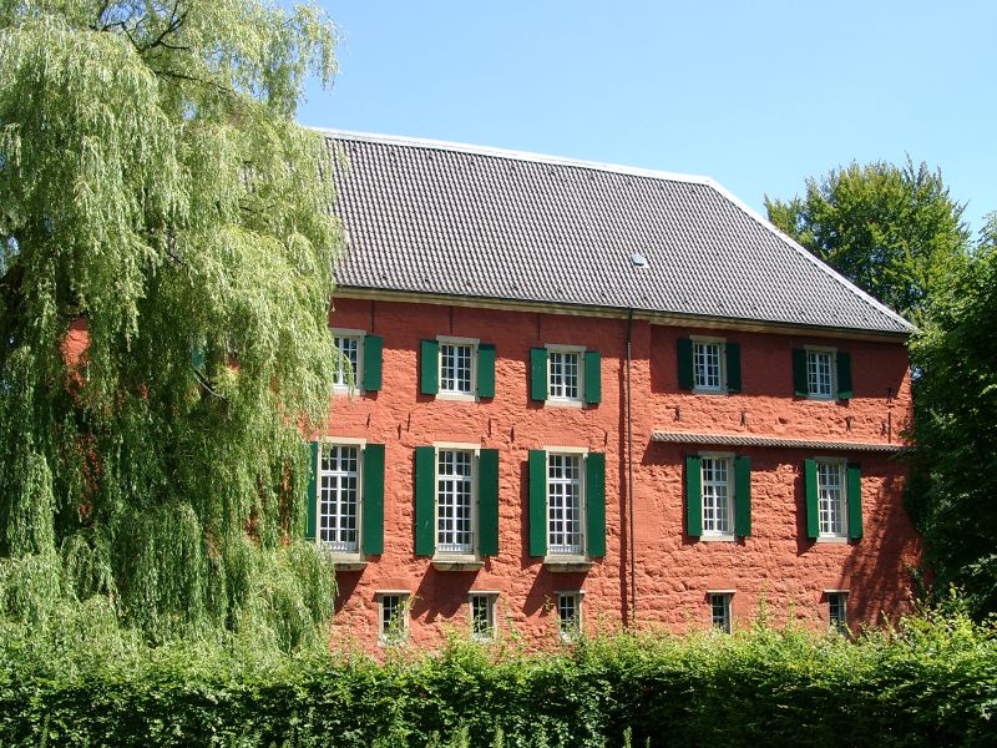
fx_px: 1296
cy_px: 374
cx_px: 498
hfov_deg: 42.1
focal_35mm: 45
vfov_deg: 32.2
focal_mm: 9.29
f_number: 4
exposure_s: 1/302
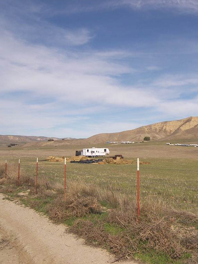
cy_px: 132
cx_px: 167
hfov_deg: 36.1
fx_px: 290
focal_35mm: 38
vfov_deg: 49.0
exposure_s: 1/1250
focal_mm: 5.8
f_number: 2.8
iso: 50
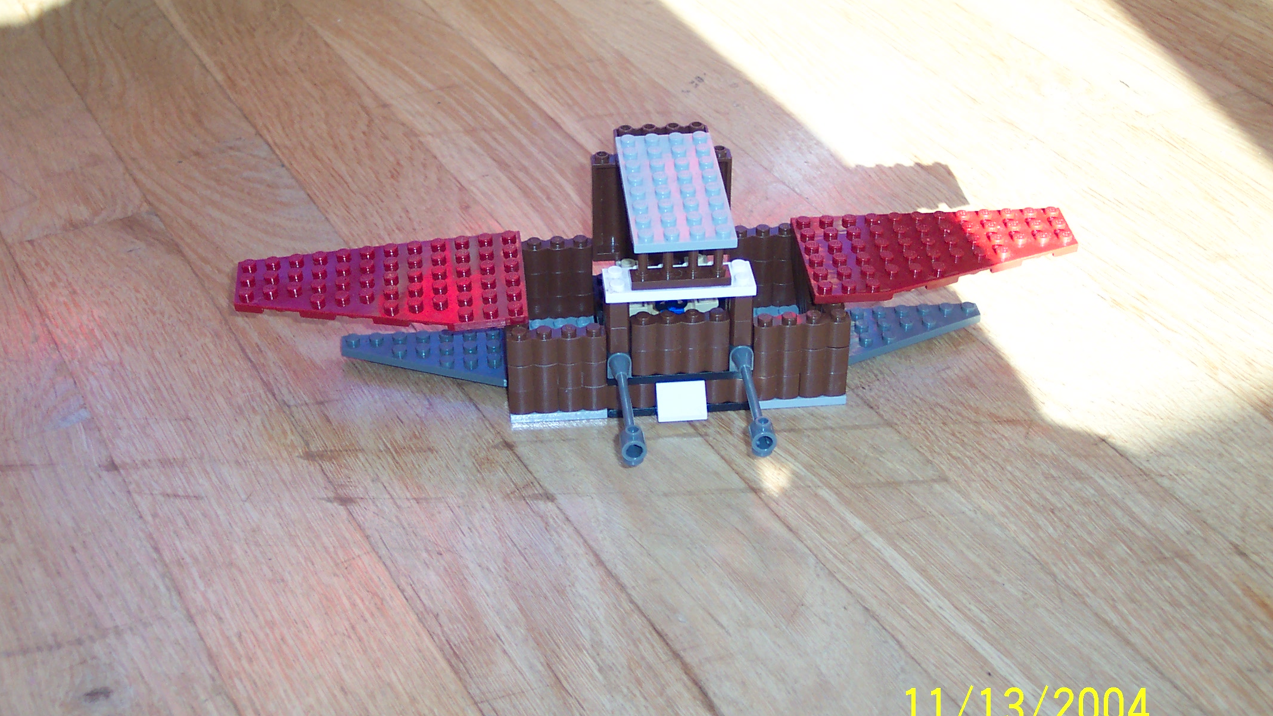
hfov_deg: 38.5
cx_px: 639
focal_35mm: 54
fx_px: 1823
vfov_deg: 22.2
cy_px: 342
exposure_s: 1/90
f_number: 3.4
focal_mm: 10.7
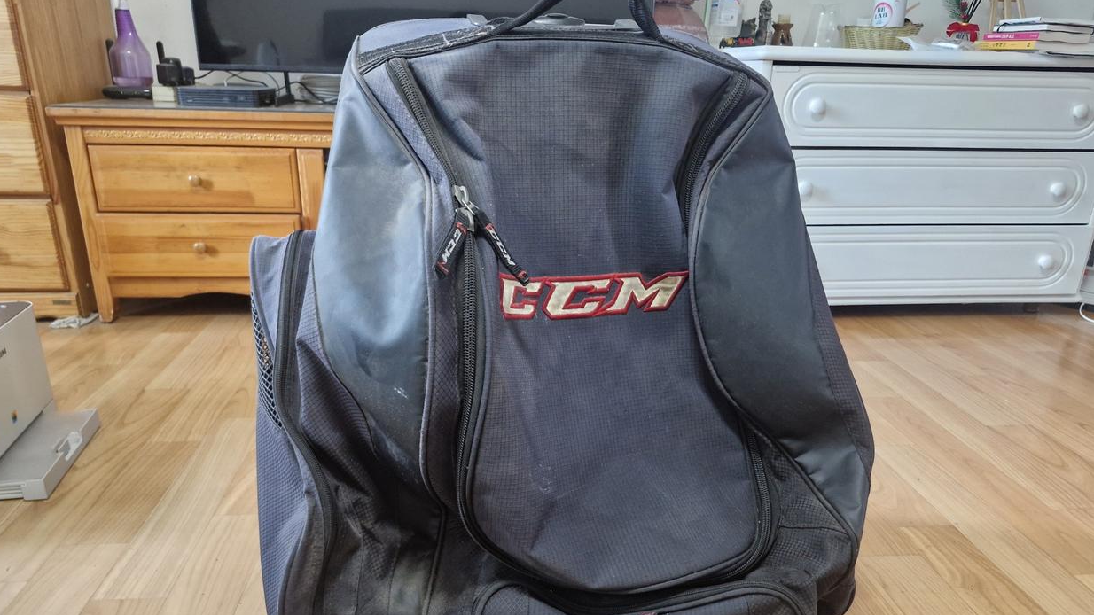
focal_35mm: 26
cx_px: 557
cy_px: 393
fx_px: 754
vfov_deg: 43.9
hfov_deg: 71.9
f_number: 1.8
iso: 1000
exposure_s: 1/120
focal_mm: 5.54
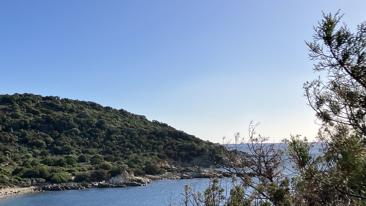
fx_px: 505
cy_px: 140
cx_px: 109
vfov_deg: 22.9
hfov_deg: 39.2
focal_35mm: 52
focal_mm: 3.99
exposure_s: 1/2703
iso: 32
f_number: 1.8
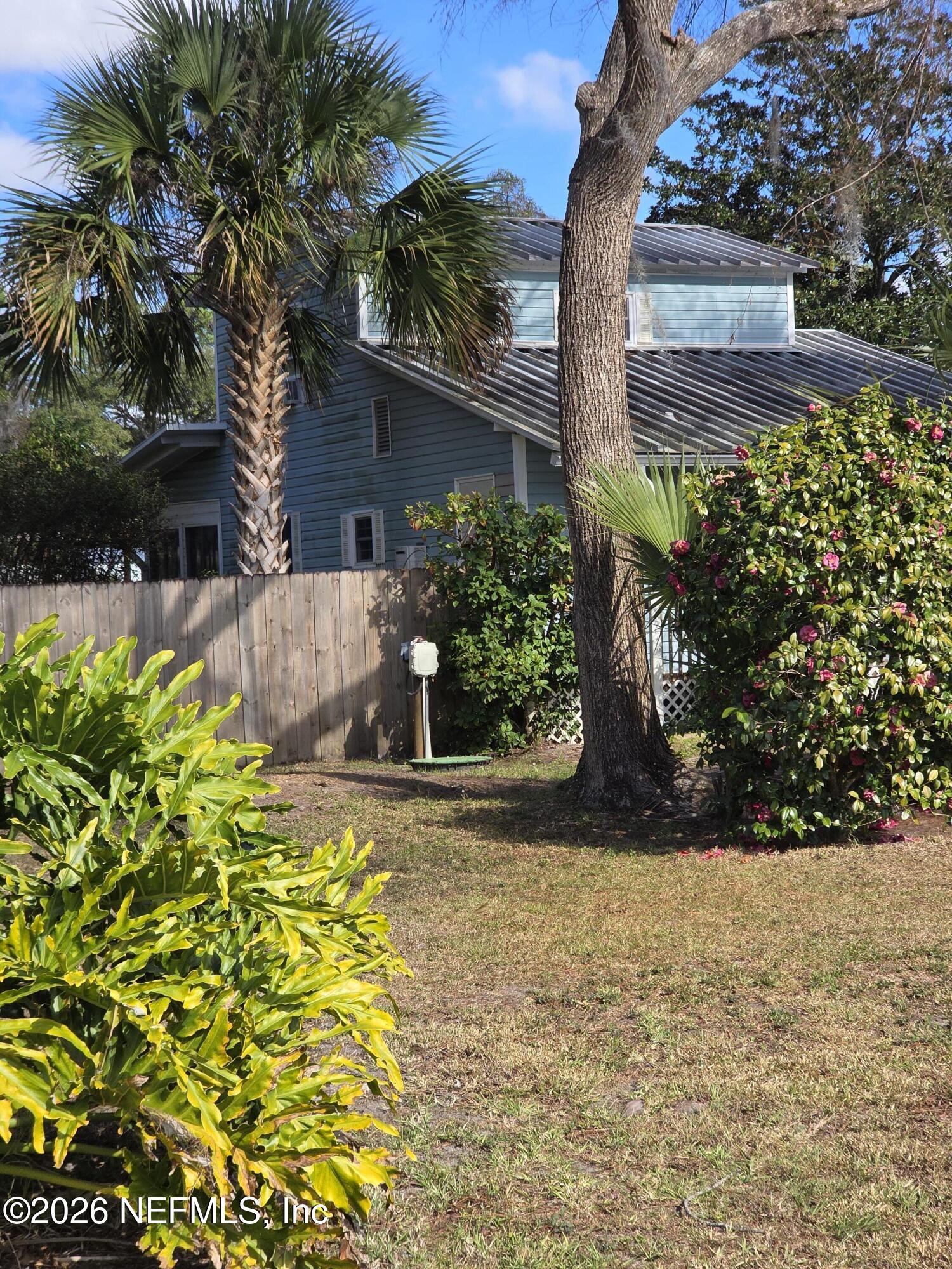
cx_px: 476
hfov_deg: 21.3
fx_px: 2530
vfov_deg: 28.2
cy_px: 634
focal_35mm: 69
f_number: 2.4
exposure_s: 1/1102
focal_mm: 7.9
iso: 50
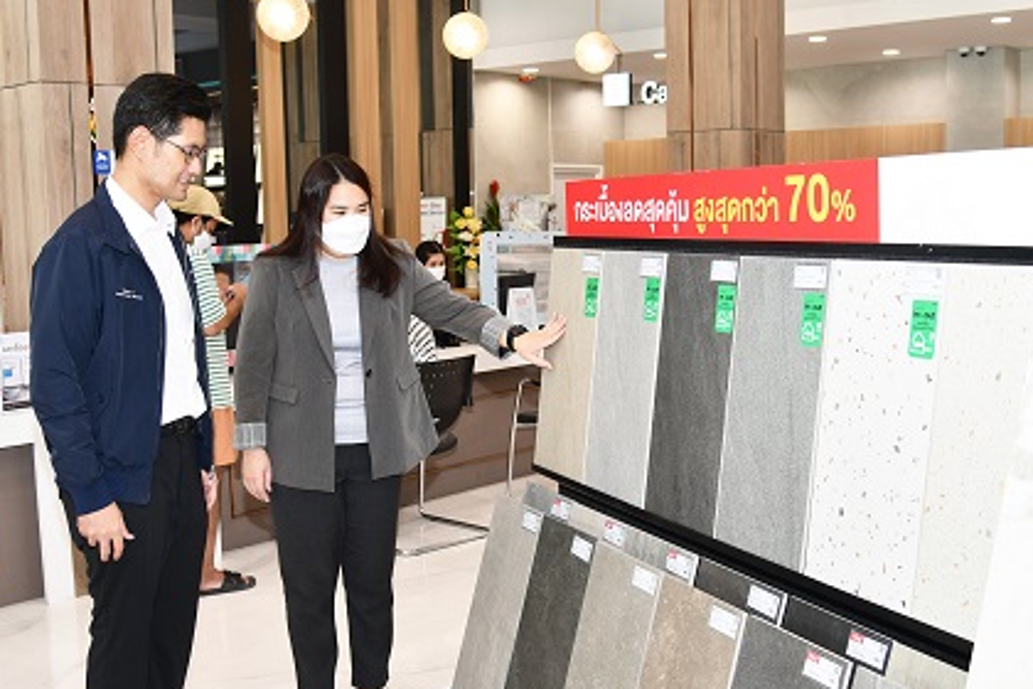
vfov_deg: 31.2
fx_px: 1234
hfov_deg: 45.4
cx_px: 553
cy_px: 385
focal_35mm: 43
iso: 360
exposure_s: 1/60
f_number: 4
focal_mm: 24
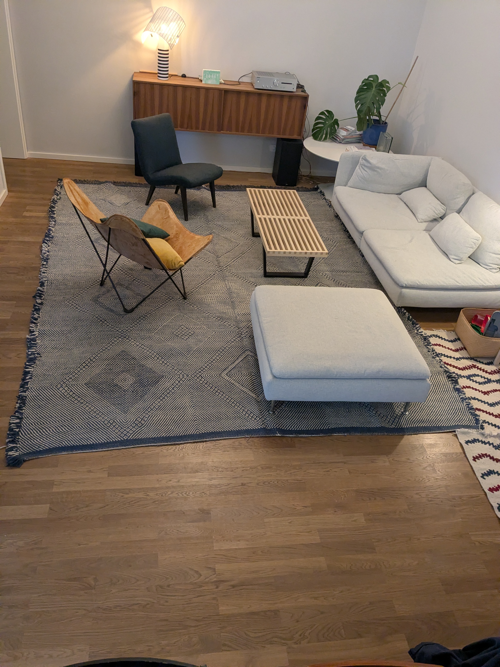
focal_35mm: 27
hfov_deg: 51.4
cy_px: 334
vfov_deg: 65.3
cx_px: 250
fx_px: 520
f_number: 1.73
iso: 645
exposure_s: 1/99.9
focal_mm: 4.38
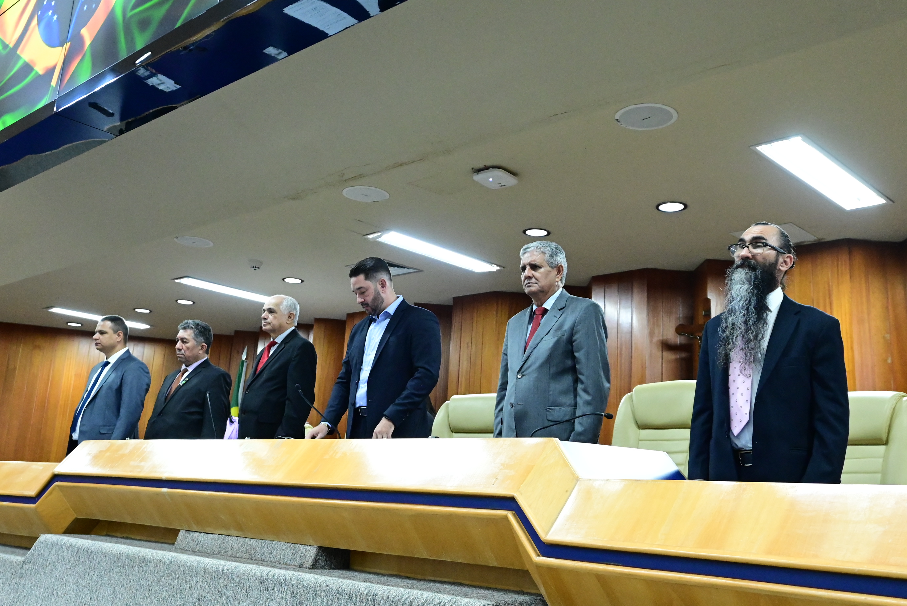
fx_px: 908
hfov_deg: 53.1
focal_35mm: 36
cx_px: 454
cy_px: 303
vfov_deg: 36.9
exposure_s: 1/200
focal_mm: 24
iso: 6400
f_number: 3.5
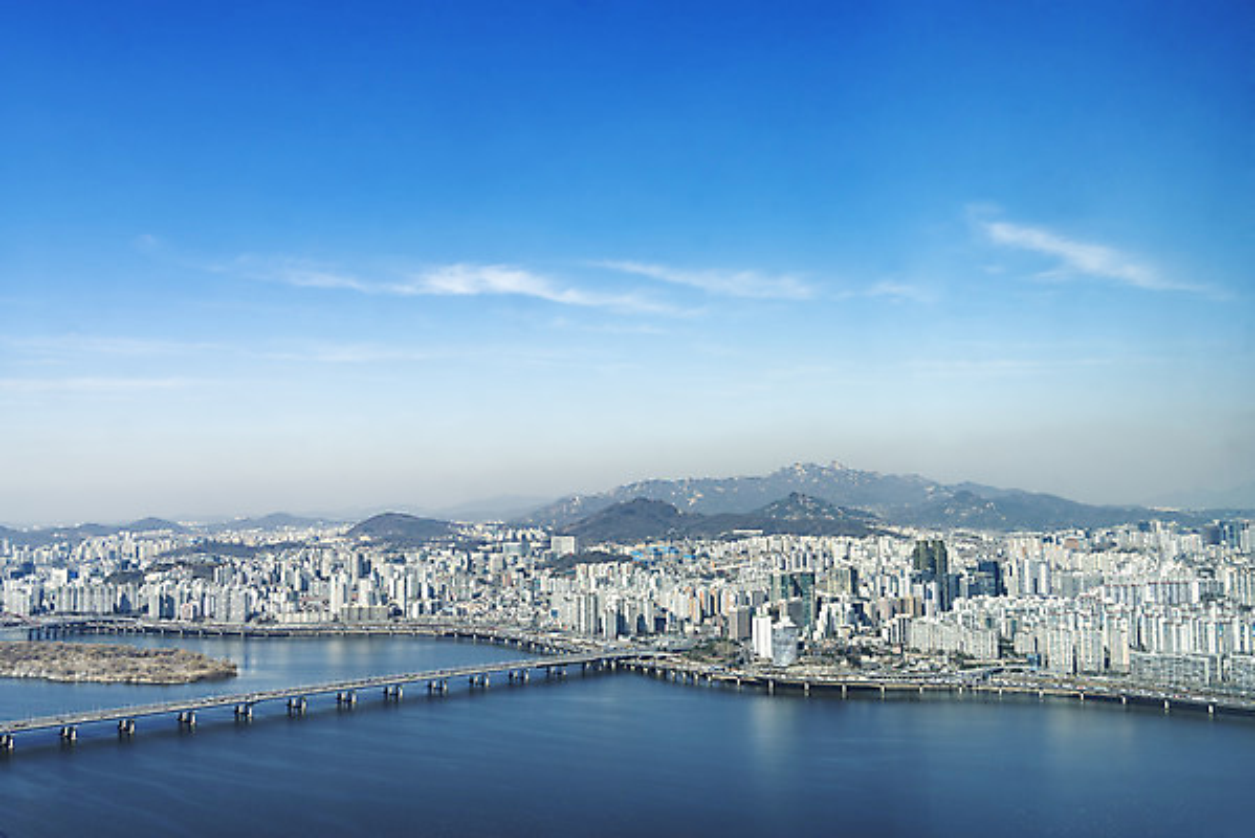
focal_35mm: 34
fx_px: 1186
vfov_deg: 38.9
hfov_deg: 55.8
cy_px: 419
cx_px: 628
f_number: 13
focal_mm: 34
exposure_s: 1/125
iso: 100
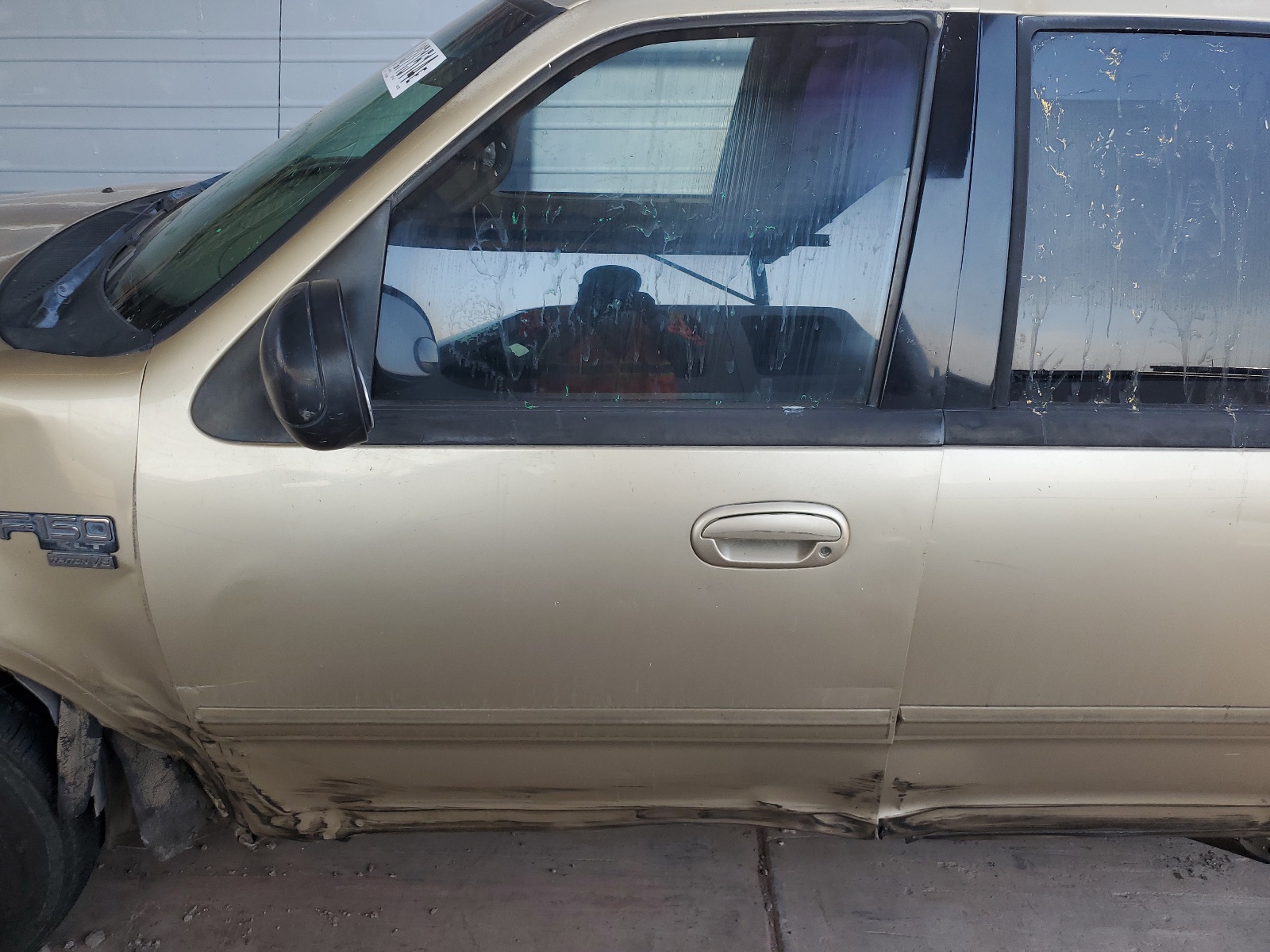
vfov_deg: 53.1
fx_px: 954
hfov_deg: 67.3
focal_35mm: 26
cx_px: 635
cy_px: 476
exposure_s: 1/667
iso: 50
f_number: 1.5
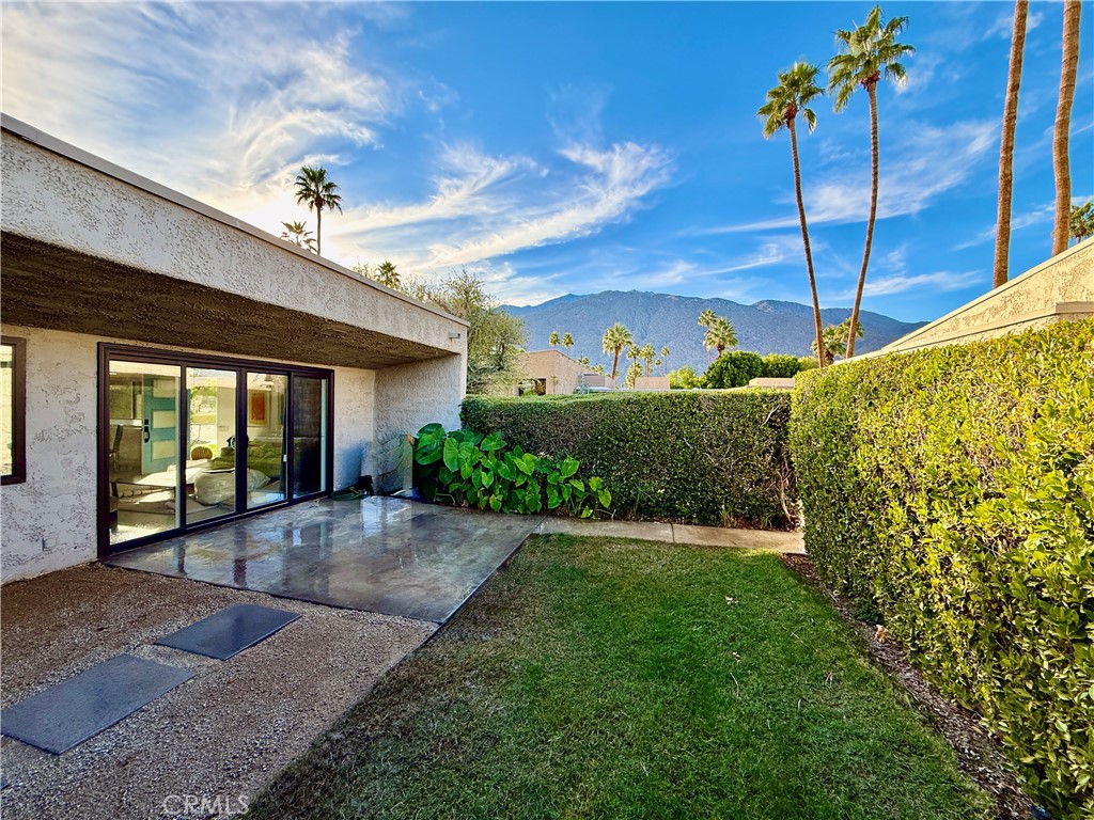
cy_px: 410
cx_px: 547
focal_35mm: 14
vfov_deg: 85.7
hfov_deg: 102.1
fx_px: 442
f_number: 2.2
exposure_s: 1/393
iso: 64
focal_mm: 2.22
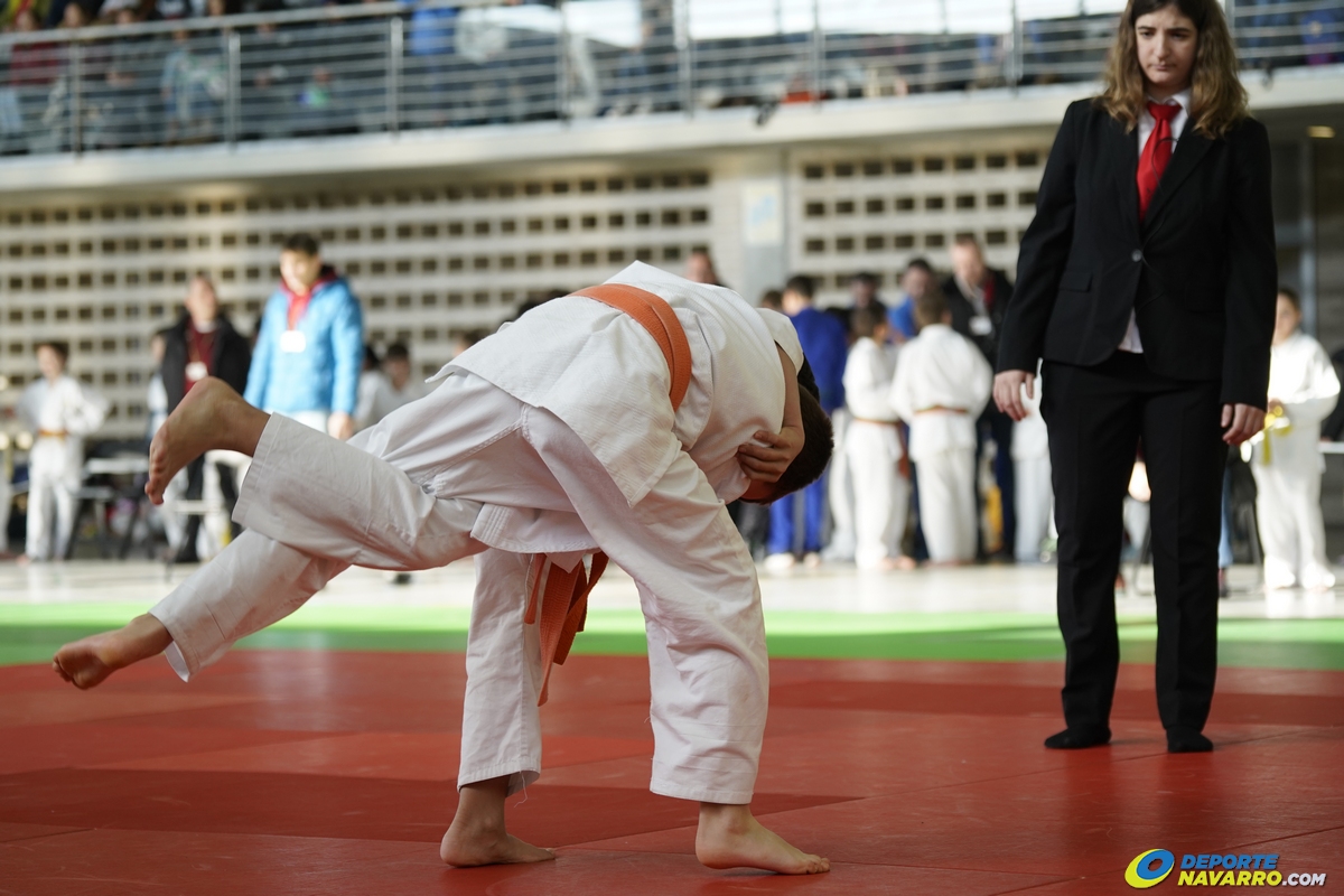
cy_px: 448
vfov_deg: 12.8
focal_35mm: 107
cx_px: 672
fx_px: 3994
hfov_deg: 19.1
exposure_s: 1/640
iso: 1000
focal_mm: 107
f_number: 4
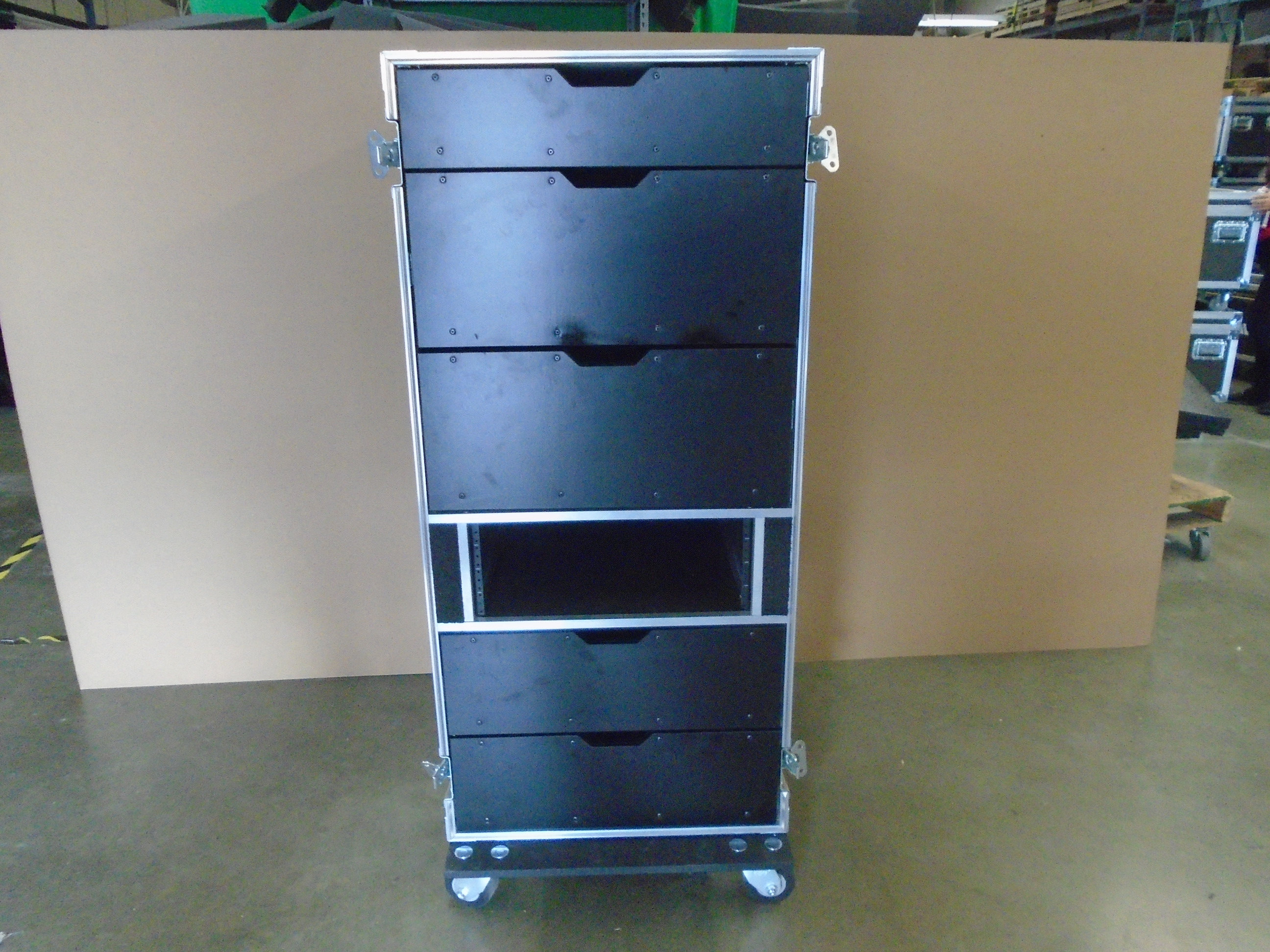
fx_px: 954
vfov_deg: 53.1
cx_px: 635
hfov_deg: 67.3
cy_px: 476
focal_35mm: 26
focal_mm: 4.6
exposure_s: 1/40
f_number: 3.2
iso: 800
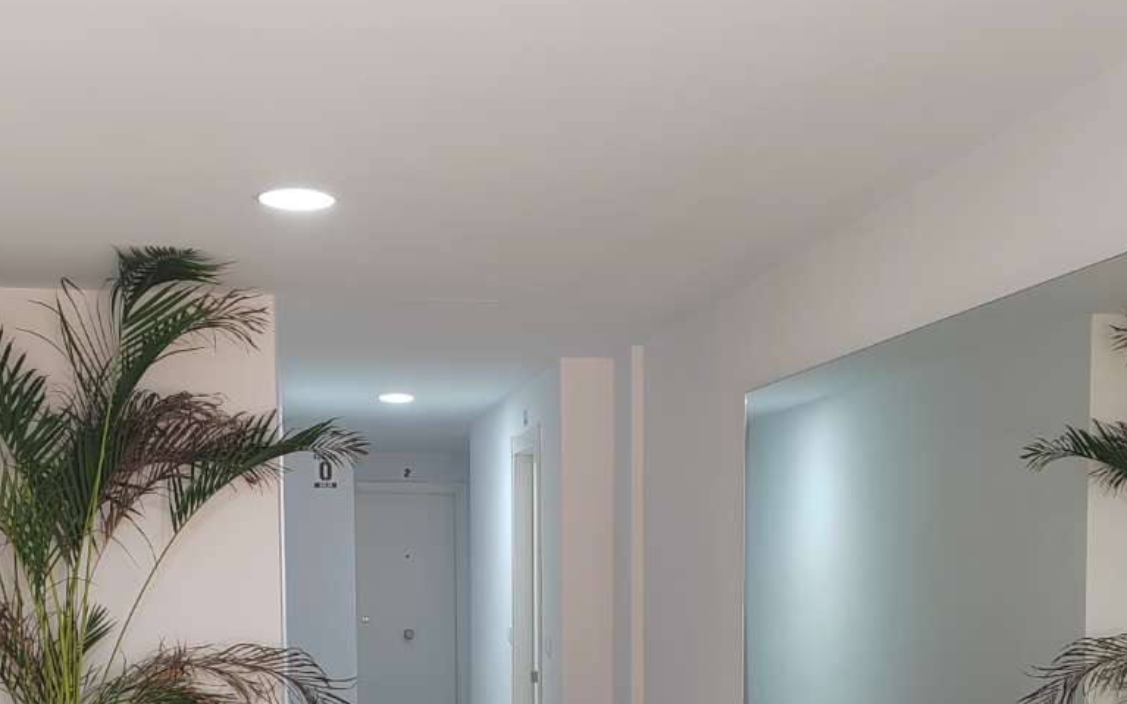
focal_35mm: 56
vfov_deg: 22.1
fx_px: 1720
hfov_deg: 36.3
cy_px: 737
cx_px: 577
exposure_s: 1/100
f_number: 1.9
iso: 320
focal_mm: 5.52
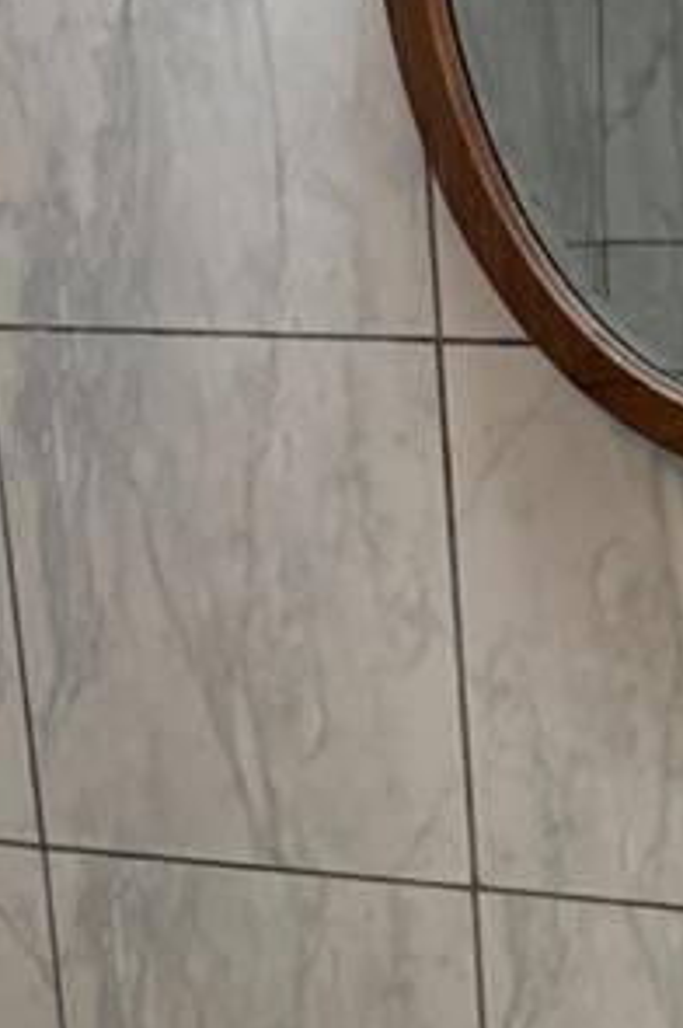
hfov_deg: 10.7
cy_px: 1364
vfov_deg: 15.3
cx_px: 730
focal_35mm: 127
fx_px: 3622
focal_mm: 6.76
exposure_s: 1/232
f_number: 1.78
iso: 160
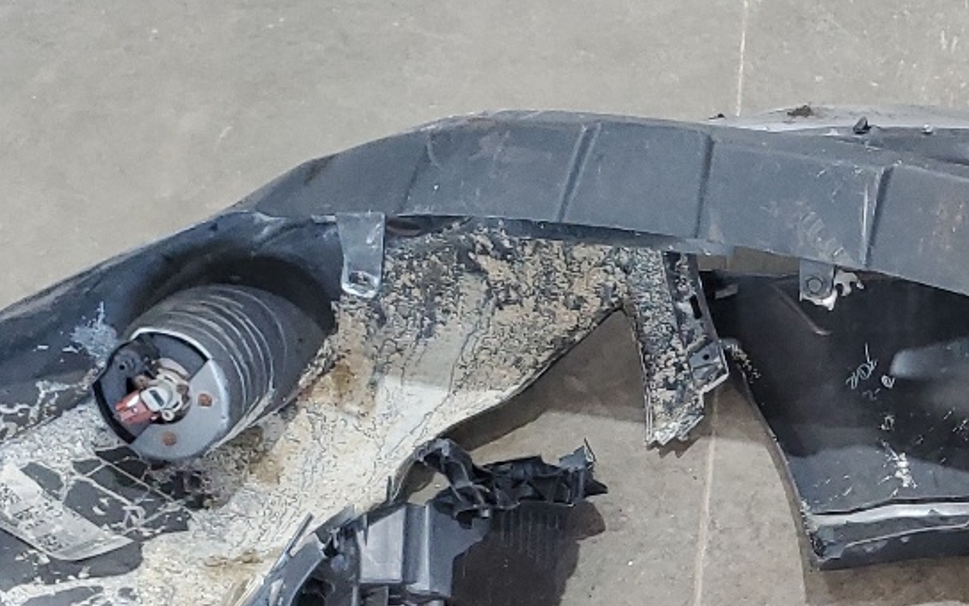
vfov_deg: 15.9
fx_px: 2139
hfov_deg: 23.5
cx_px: 1138
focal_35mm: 81
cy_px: 574
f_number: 1.5
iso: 153
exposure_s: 1/60.2
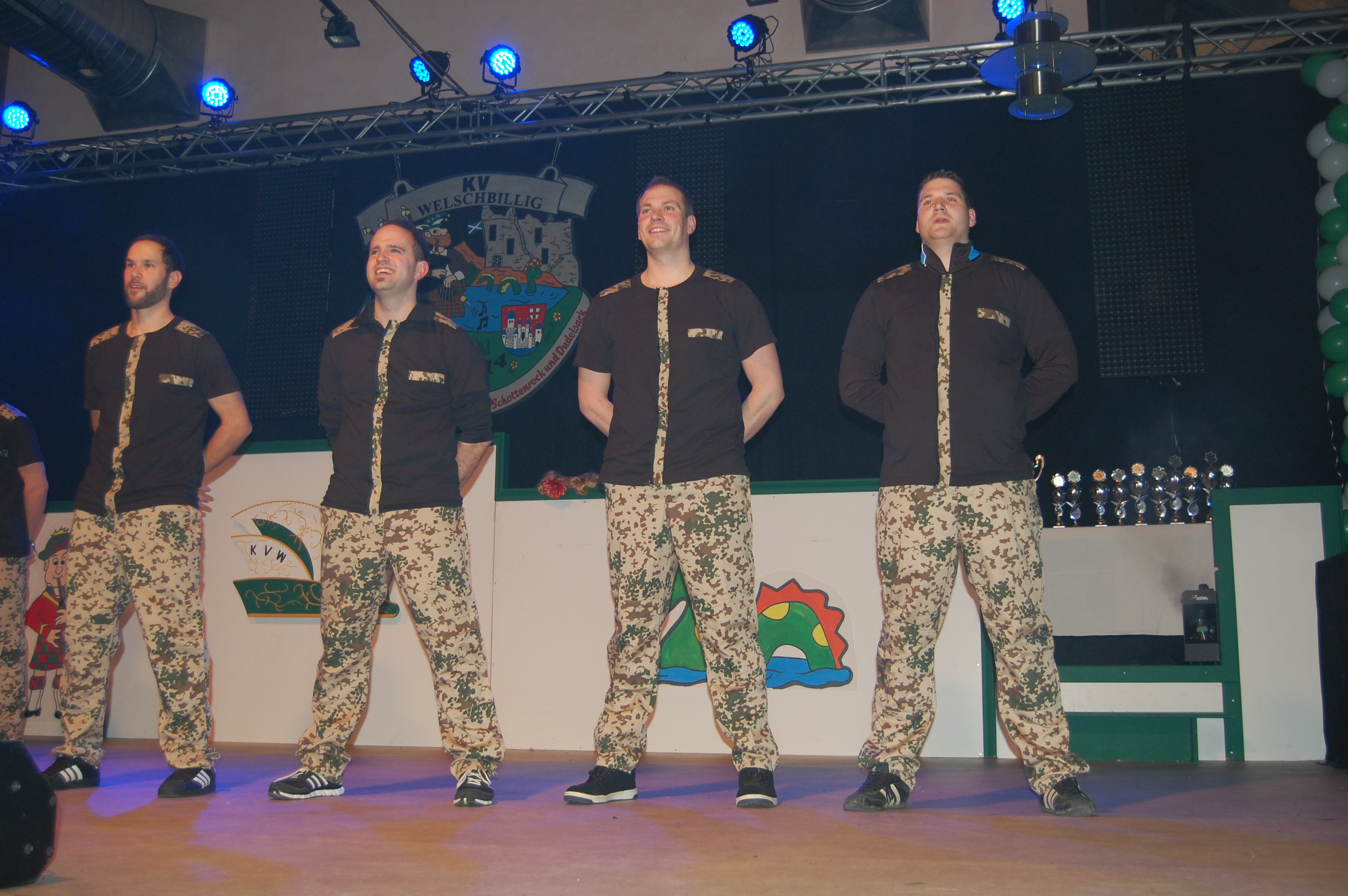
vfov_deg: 36.8
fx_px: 1347
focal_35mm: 36
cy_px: 448
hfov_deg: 53.2
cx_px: 674
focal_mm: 24
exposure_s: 1/60
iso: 400
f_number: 4
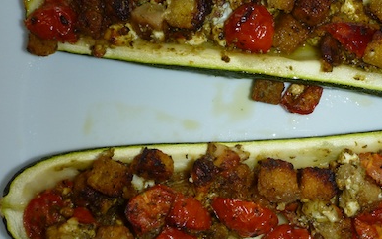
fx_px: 479
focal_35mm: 46
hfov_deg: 43.0
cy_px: 135
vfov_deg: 28.0
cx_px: 248
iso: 125
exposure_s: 1/60
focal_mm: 4.9
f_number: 3.3
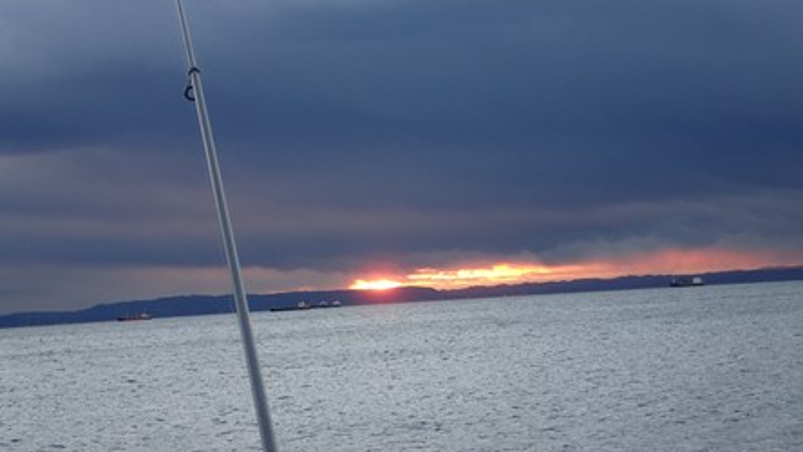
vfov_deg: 15.7
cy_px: 291
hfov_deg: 27.5
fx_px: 1640
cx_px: 400
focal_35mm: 77
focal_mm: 12.6
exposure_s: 1/100
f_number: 4
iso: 200
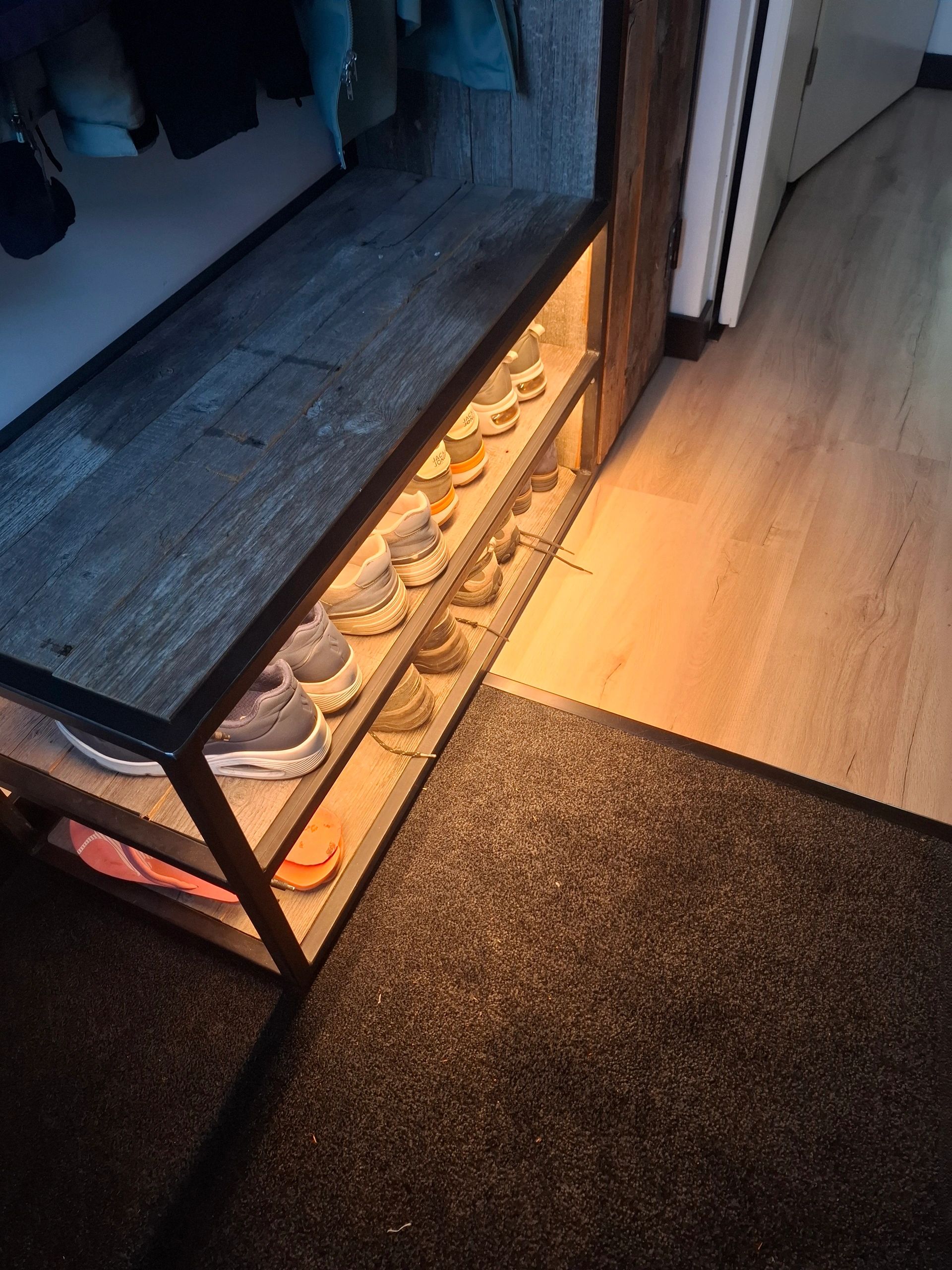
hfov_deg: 58.9
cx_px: 476
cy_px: 635
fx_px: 843
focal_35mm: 23
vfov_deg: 73.9
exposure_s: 1/100
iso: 250
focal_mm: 5.54
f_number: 1.8
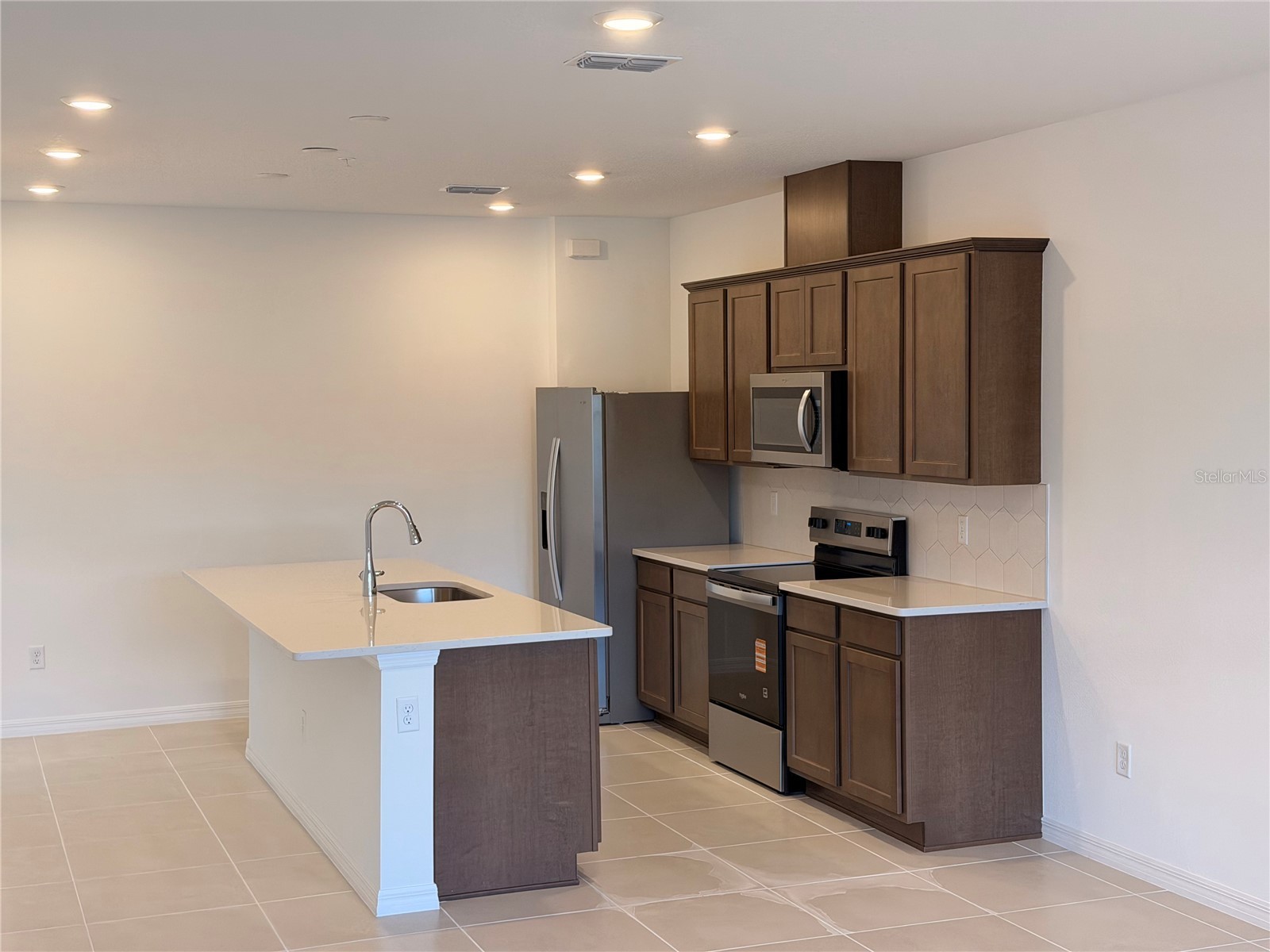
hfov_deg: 39.7
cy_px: 476
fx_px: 1761
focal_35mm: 48
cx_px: 635
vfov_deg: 30.3
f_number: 1.78
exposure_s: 1/120
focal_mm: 6.76
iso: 80
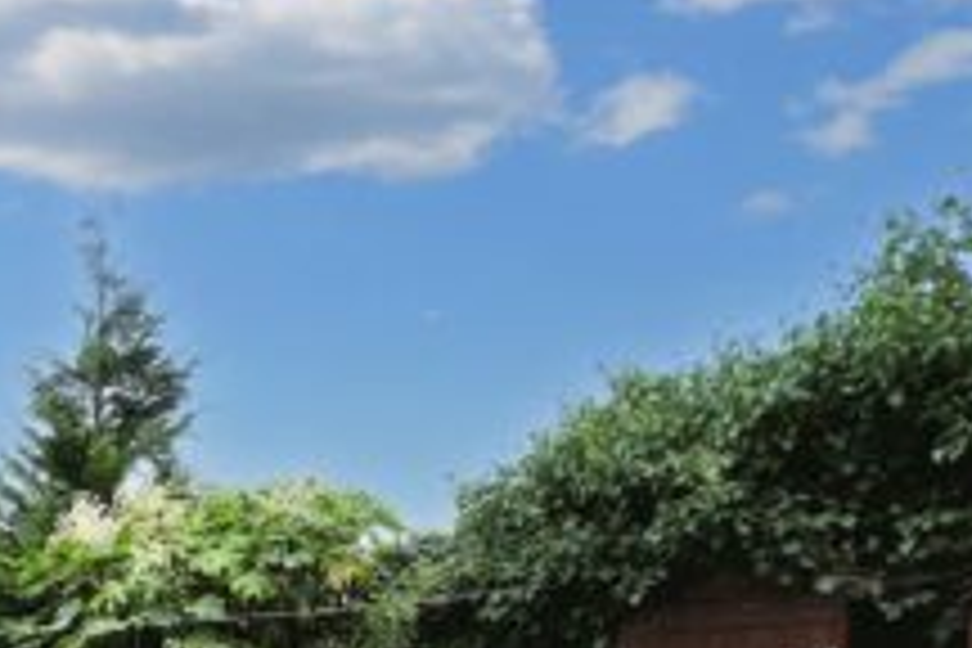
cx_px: -302
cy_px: 812
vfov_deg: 28.3
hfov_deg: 34.1
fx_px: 1080
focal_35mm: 40
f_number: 3.5
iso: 100
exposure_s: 1/40
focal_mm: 10
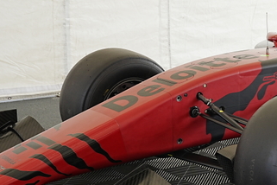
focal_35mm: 92
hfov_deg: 21.2
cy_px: 105
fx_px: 708
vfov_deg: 14.9
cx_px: 296
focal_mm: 30
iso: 125
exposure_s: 1/60
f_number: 9
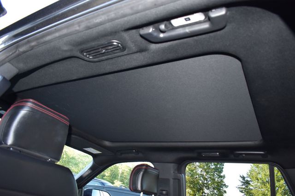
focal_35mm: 27
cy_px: 98
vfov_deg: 47.9
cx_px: 148
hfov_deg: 67.4
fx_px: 221
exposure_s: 1/80
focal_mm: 18
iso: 800
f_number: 4.5
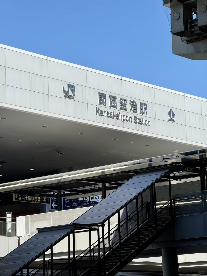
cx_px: 104
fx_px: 957
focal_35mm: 120
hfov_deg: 12.3
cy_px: 138
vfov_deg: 16.4
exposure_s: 1/1422
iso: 50
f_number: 2.8
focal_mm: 15.66
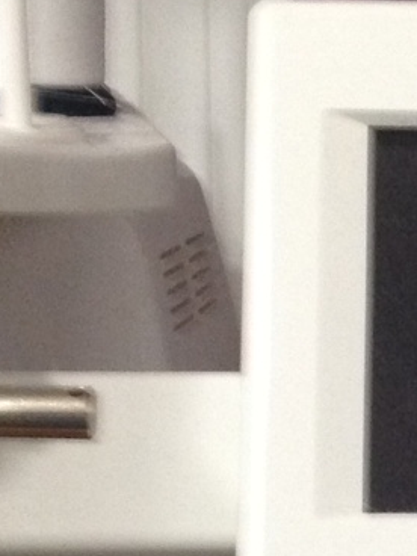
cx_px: 831
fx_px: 3132
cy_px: 564
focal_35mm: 195
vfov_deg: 10.1
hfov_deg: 7.3
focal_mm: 4.28
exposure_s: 1/20
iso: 160
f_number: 2.4
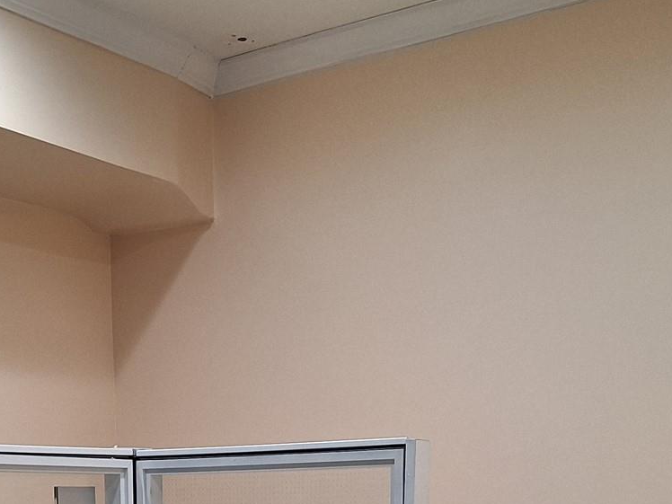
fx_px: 1223
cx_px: 192
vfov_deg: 21.1
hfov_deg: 30.4
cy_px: 659
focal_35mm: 63
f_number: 1.8
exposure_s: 1/40
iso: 64
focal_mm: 5.54
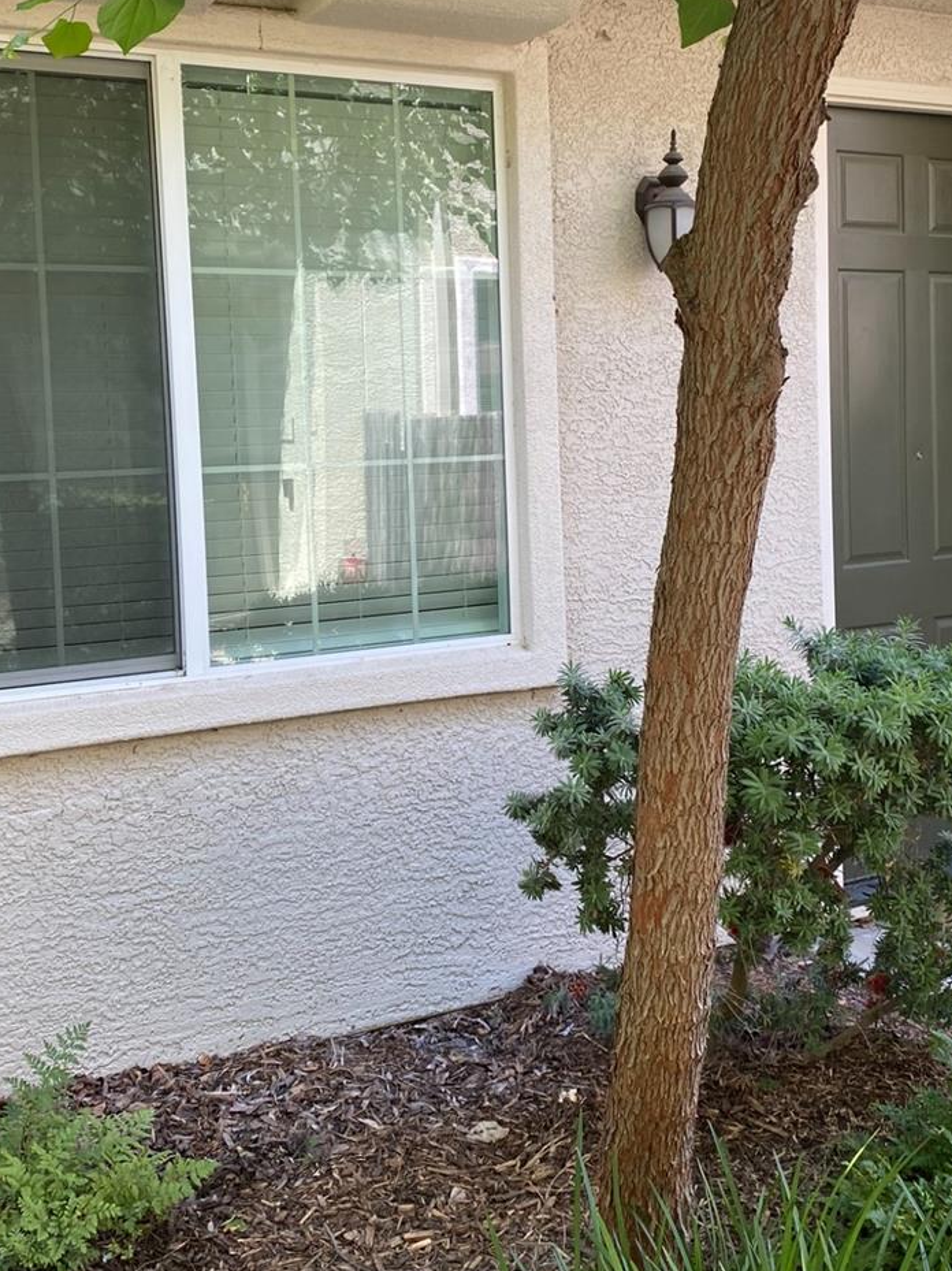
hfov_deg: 34.3
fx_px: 1541
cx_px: 494
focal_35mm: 42
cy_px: 516
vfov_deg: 44.6
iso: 40
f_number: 1.8
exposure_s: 1/121
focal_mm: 4.25
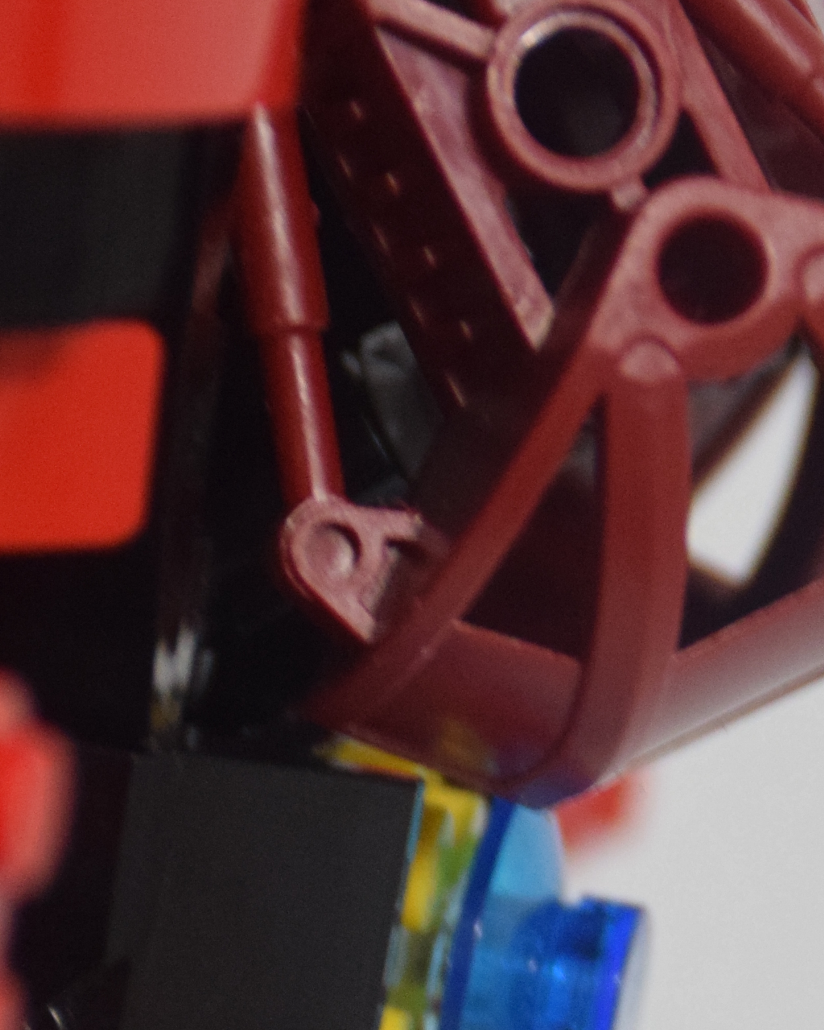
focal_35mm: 433
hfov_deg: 3.6
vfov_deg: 4.5
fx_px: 13205
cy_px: 693
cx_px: 628
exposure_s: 1/25
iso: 1000
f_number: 5.3
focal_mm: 80
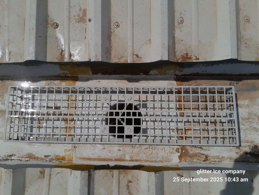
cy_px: 98
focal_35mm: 26
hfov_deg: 67.3
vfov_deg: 53.1
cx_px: 130
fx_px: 195
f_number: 1.8
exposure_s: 1/2632
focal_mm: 3.98
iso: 40
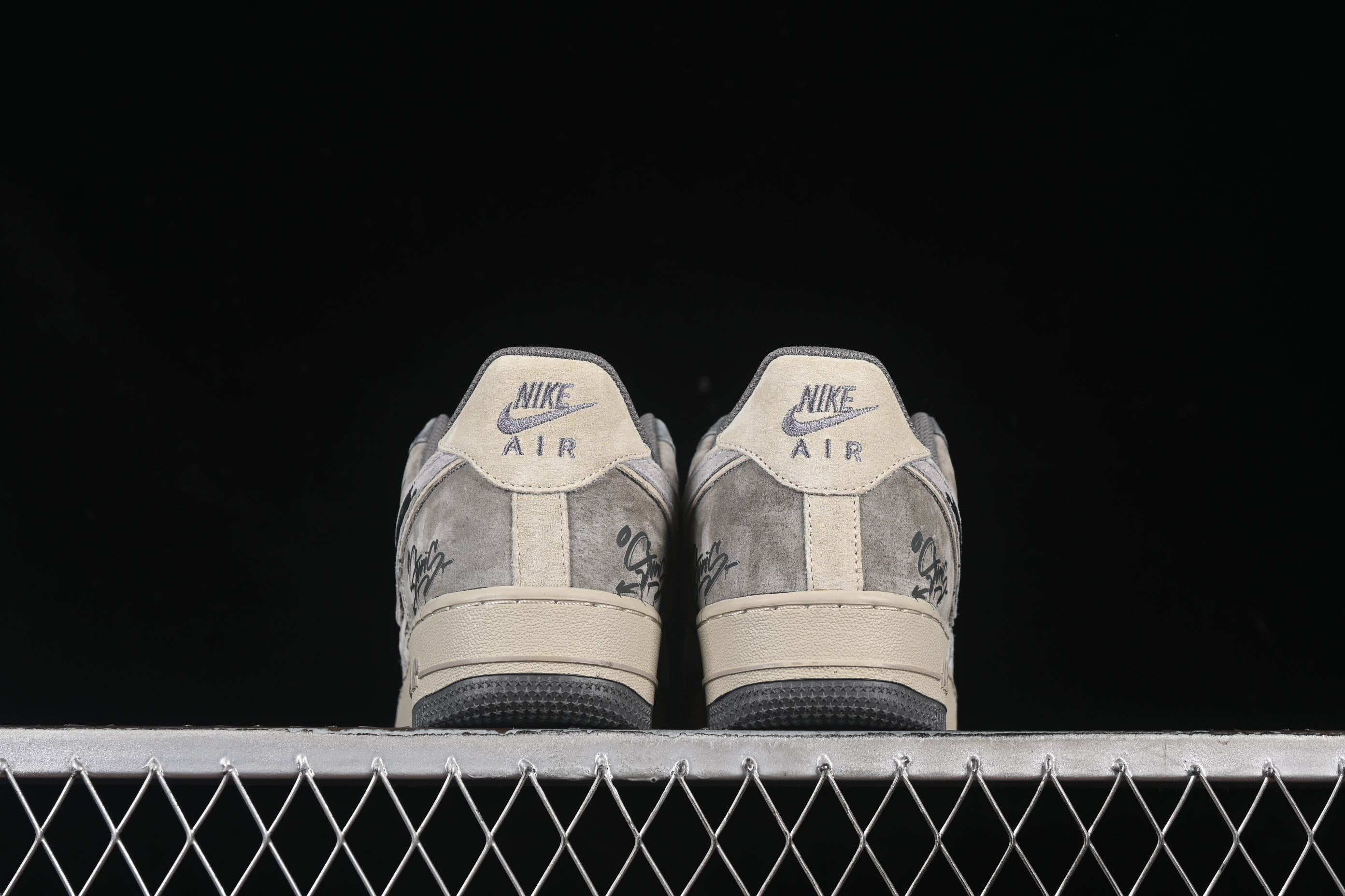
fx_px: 2802
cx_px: 672
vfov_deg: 18.2
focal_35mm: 75
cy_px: 448
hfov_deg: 27.0
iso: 160
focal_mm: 50
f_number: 7.1
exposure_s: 1/60
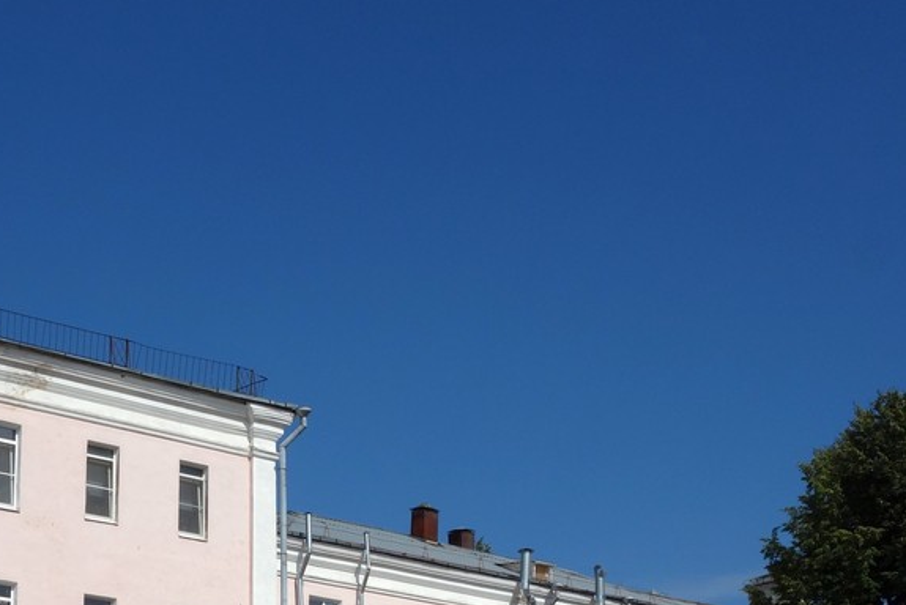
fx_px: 1838
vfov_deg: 18.0
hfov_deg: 27.5
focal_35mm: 73
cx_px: 303
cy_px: 676
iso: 125
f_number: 7.1
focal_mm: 10.4
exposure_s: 1/800
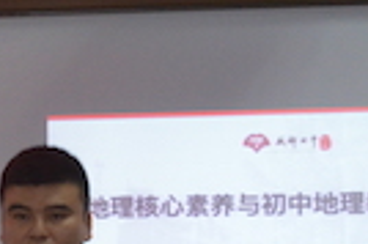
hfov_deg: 9.0
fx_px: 2314
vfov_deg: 6.0
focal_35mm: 227
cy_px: 197
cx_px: -27
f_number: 7.1
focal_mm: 29
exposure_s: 1/60
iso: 1600
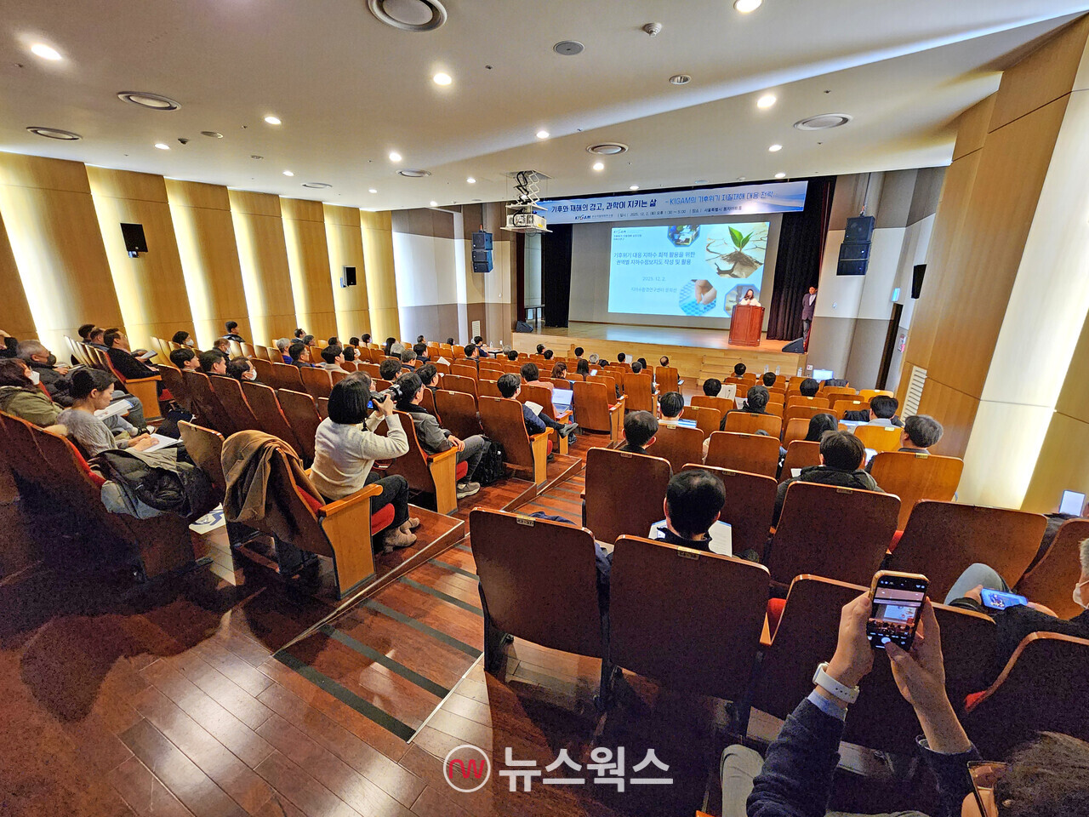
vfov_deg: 89.9
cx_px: 544
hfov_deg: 106.2
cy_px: 408
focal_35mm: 13
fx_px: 409
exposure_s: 1/24
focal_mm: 2.2
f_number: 2.2
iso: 640
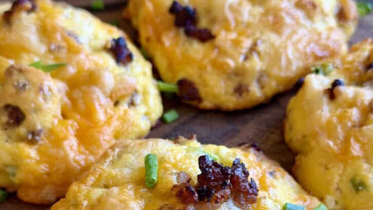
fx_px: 692
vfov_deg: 17.0
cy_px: 196
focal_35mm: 70
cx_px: 187
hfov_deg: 30.1
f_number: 1.8
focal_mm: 6.8
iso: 100
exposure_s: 1/77
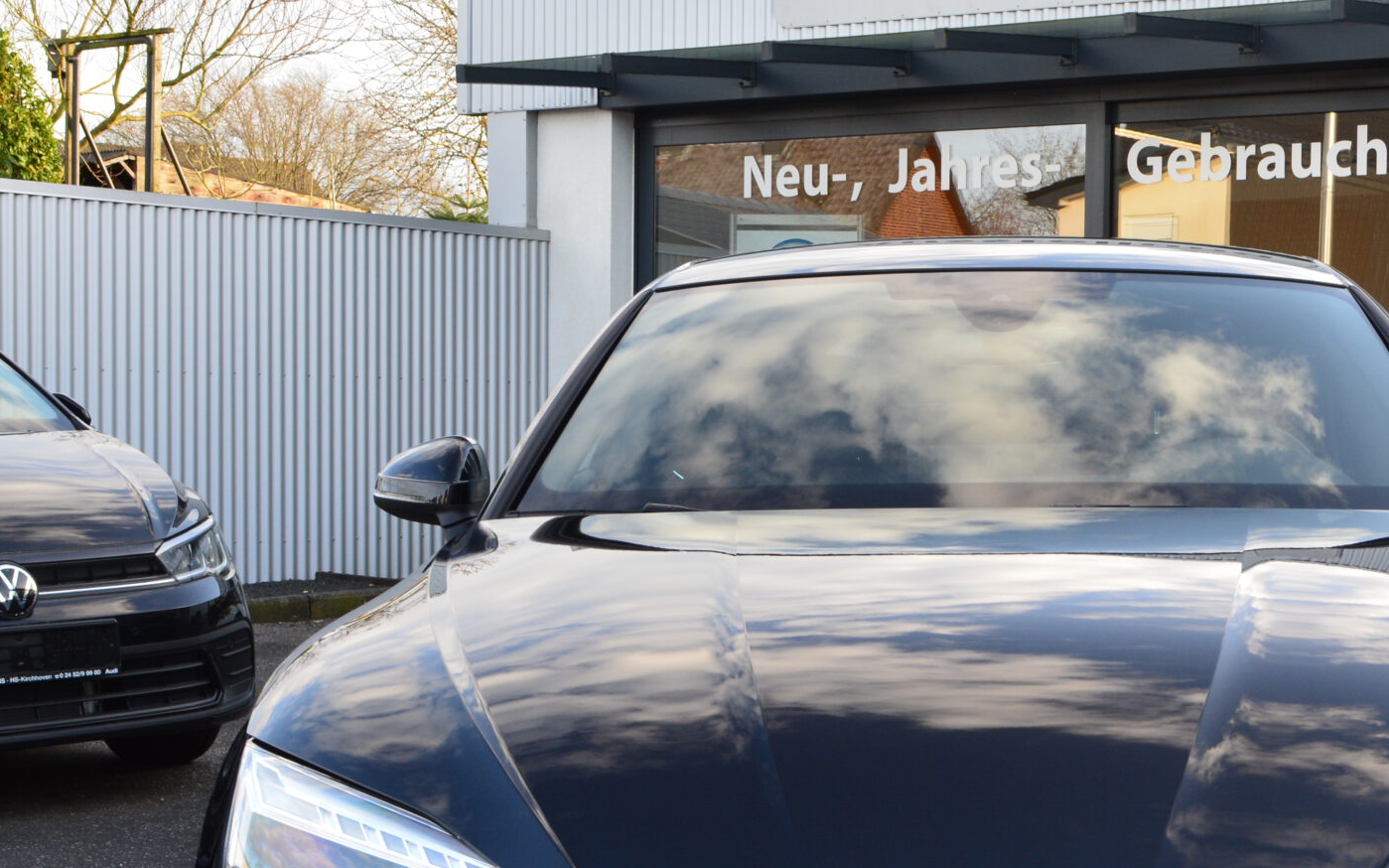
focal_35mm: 70
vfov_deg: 18.5
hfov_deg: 28.9
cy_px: 624
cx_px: 1054
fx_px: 2647
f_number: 10
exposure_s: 1/50
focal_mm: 25
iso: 400
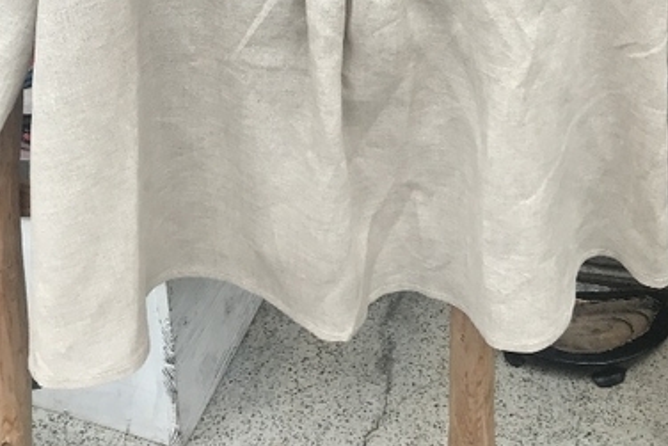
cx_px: 380
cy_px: -195
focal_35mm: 62
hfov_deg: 32.3
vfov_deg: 19.5
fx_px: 1151
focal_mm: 3.99
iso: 20
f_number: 1.8
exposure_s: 1/128
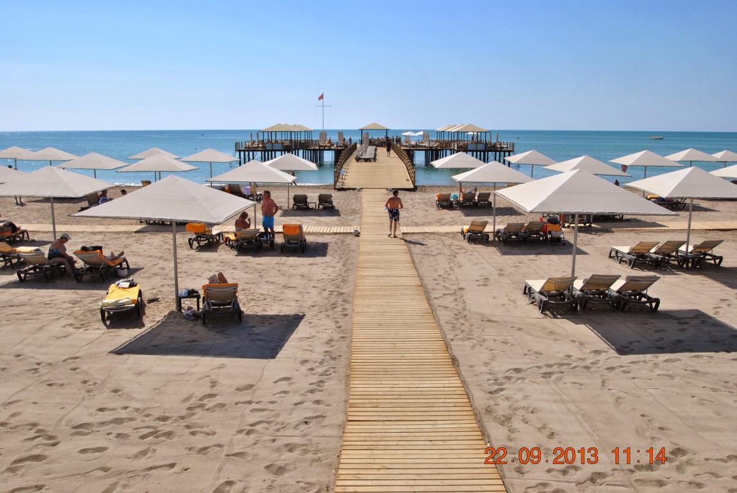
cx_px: 368
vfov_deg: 43.7
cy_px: 246
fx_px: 615
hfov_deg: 61.9
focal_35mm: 30
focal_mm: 20
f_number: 9
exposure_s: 1/320
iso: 100
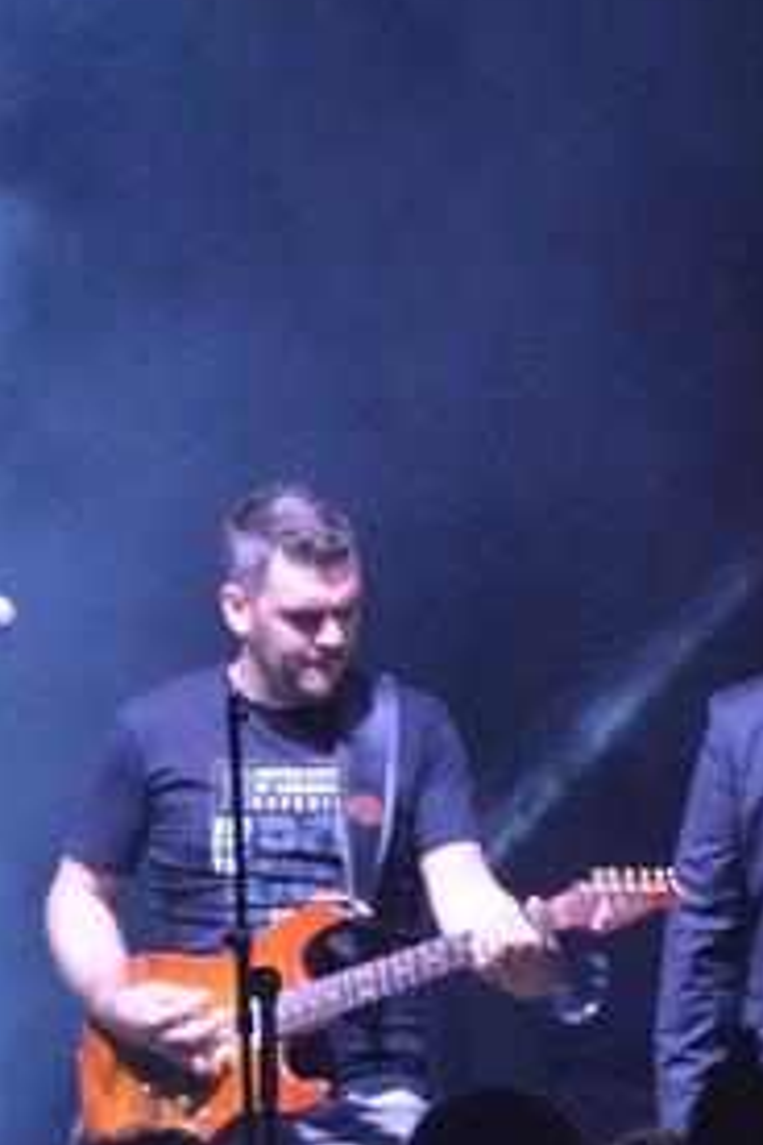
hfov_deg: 2.6
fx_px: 16975
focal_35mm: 534
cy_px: 604
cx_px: 755
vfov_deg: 3.9
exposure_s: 1/100
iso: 6400
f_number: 5.6
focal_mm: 180
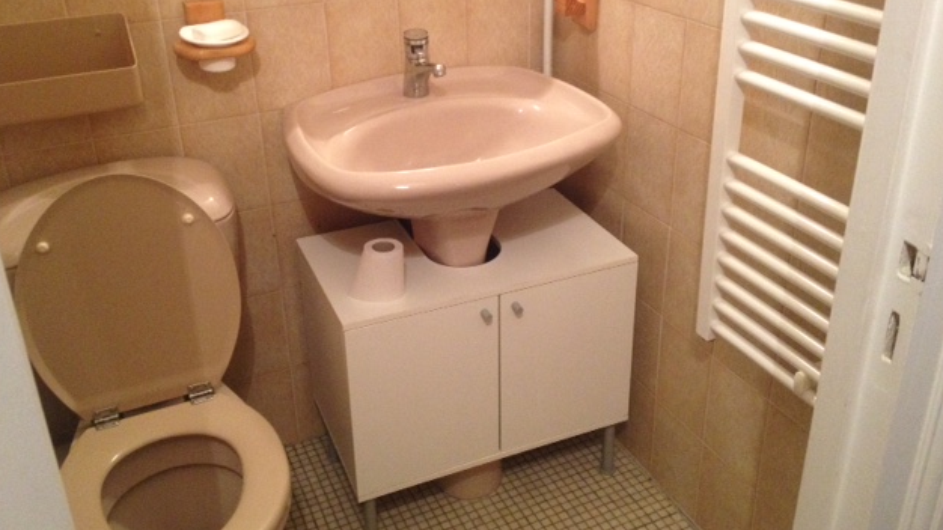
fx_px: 975
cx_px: 465
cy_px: 205
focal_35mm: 39
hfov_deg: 51.6
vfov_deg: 30.3
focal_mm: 4.28
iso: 320
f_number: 2.4
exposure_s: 1/20
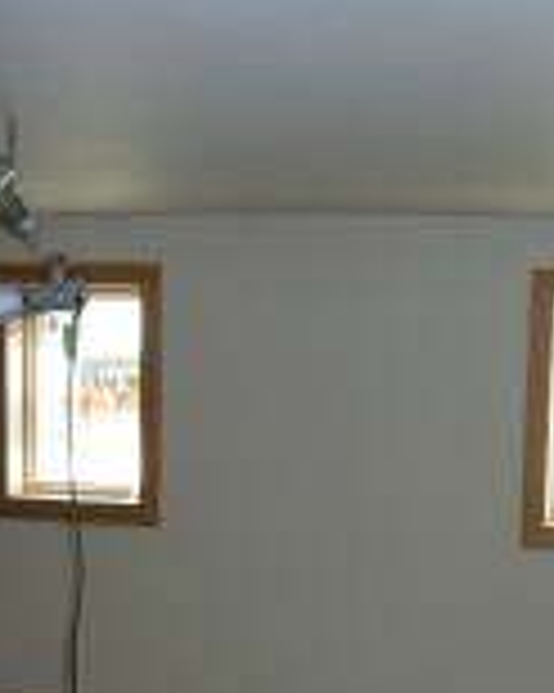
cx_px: 383
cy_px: 594
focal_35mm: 71
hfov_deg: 21.4
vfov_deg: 26.1
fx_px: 1457
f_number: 2.8
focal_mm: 4.6
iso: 100
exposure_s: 1/30
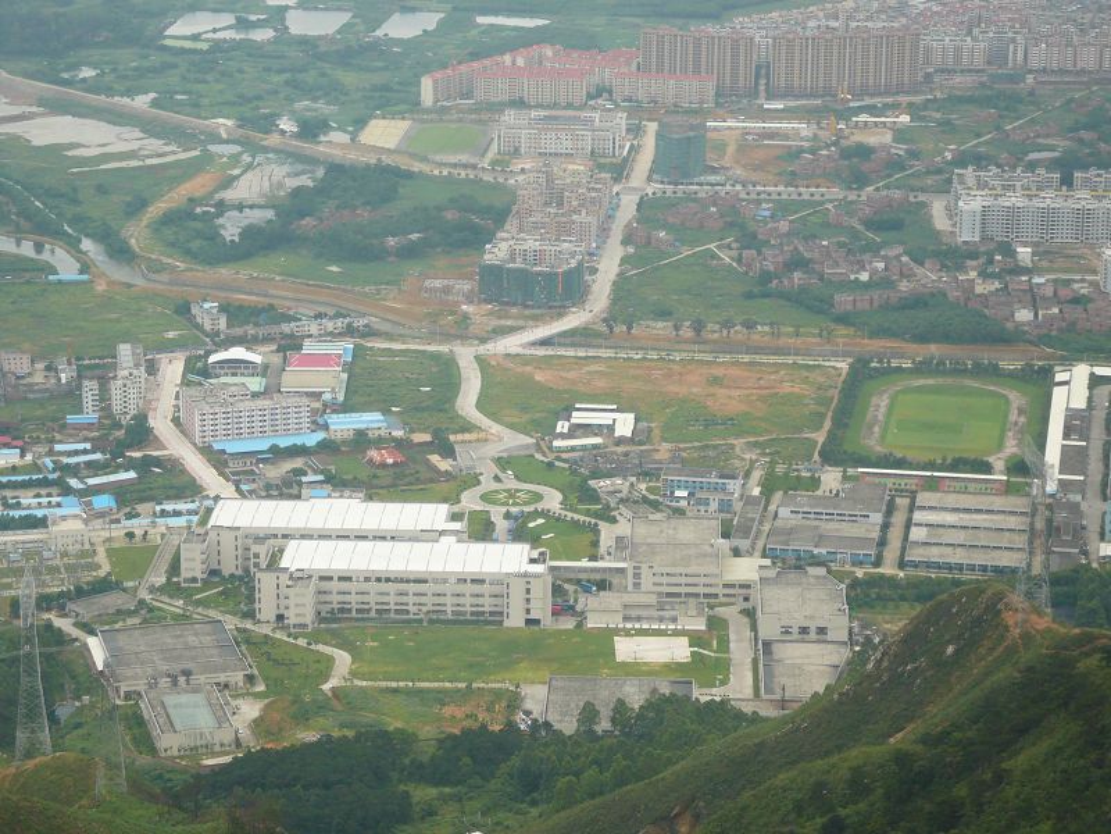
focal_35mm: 102
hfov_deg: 19.3
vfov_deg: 14.5
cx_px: 556
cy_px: 417
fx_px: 3274
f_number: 5.6
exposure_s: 1/200
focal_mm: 16.8
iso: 100
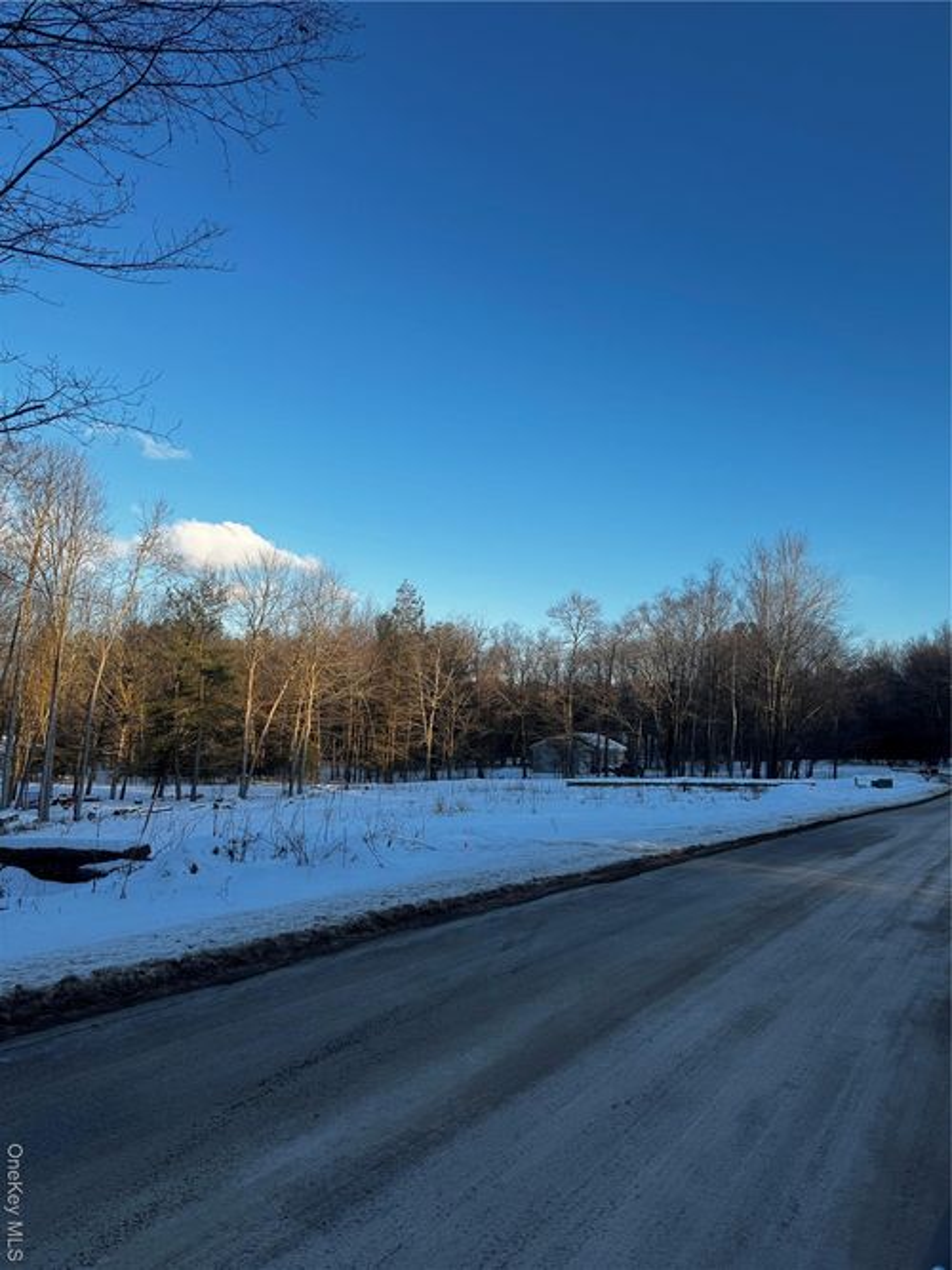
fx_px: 880
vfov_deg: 71.6
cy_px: 635
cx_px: 476
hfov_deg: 56.8
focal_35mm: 24
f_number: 1.78
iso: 80
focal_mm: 6.76
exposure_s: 1/582
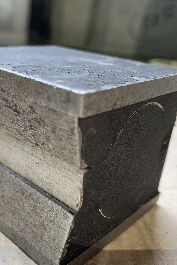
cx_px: 44
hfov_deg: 35.1
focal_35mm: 37
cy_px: 131
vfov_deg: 51.9
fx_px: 273
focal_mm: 4.25
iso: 320
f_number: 1.8
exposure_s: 1/60
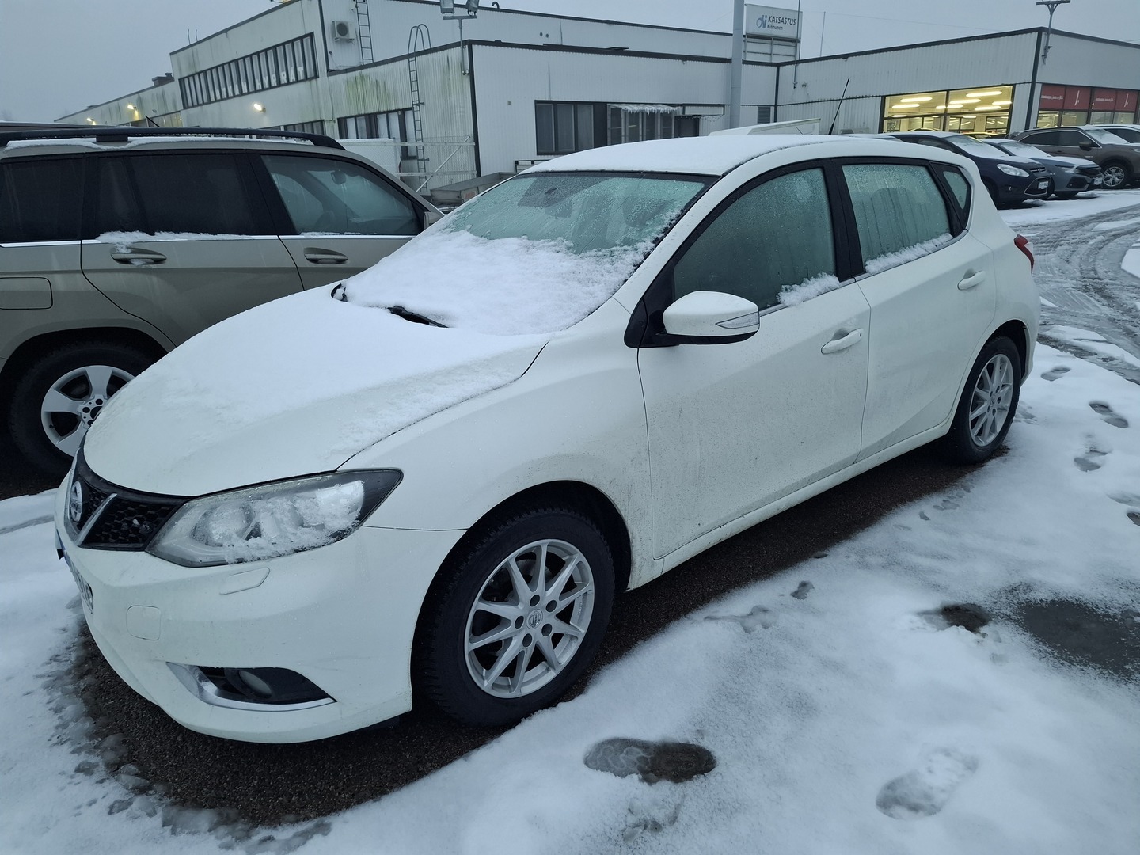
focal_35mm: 23
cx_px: 570
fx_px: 757
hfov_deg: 73.9
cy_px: 428
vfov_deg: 58.9
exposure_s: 1/100
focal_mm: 5.54
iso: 320
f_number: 1.8
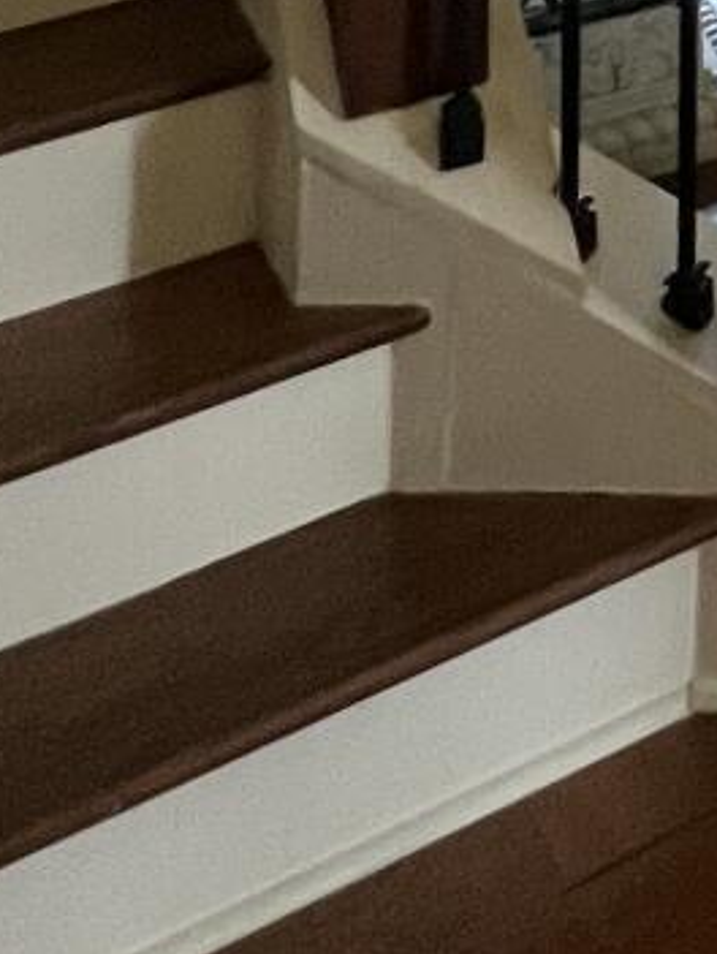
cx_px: 1844
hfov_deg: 13.2
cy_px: -997
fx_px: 2040
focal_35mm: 74
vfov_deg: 17.7
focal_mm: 1.57
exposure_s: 1/67
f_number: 1.8
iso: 250
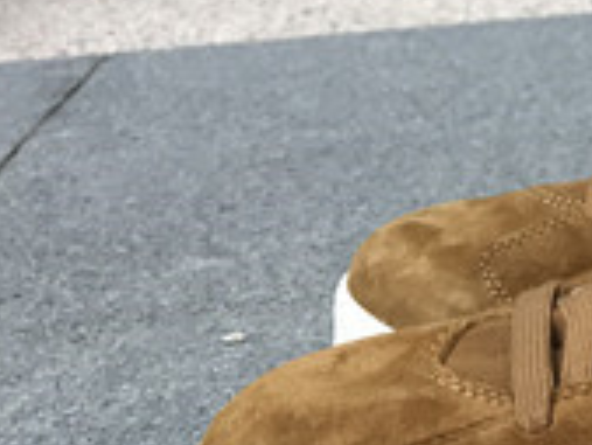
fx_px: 2071
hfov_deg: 14.2
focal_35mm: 121
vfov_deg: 12.2
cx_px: 1093
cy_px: 401
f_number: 1.8
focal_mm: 3.99
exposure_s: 1/479
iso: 20
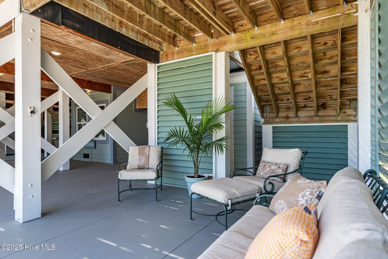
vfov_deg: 61.9
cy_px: 130
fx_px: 216
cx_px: 194
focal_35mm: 20
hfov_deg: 84.0
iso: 200
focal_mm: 20
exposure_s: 1/200
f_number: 4
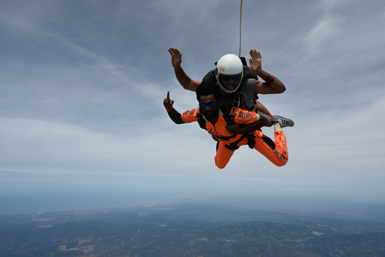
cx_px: 192
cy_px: 128
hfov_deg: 73.7
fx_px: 257
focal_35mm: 24
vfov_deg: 53.1
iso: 160
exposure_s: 1/1000
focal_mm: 16
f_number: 7.1
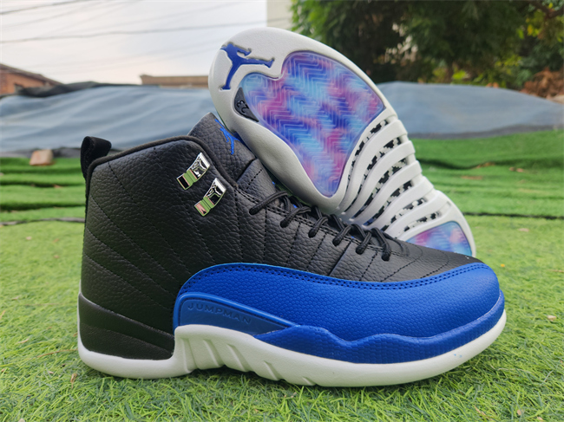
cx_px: 282
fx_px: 375
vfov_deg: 58.8
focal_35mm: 23
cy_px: 211
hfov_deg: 73.9
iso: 20
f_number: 1.8
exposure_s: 1/157
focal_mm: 5.4
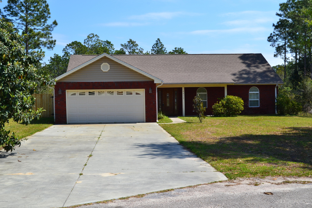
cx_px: 156
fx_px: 442
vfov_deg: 26.5
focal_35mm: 51
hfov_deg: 38.9
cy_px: 104
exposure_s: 1/400
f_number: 11
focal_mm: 34
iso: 400
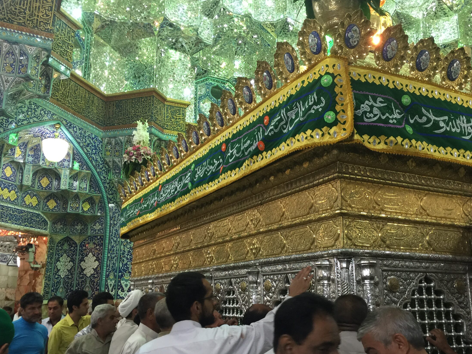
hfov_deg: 53.8
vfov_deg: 41.8
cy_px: 180
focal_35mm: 34
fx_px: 464
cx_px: 269
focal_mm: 4.15
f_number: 2.2
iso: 64
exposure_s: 1/15
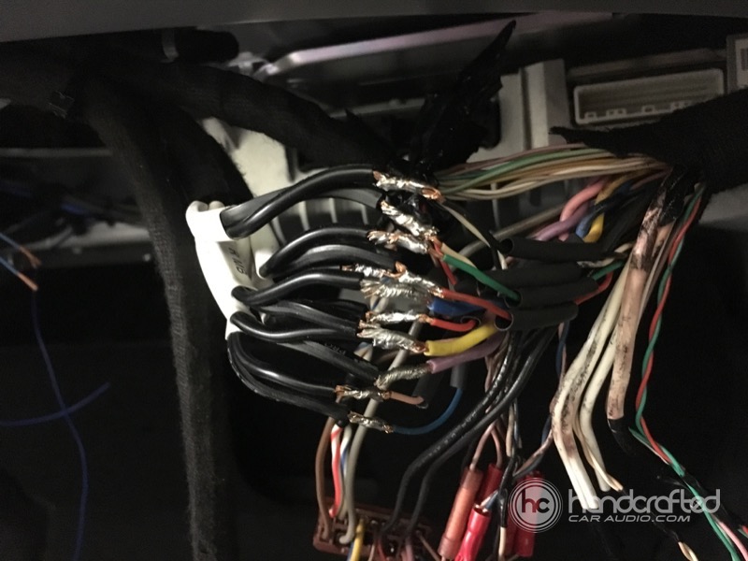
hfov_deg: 61.7
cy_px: 280
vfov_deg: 48.2
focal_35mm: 29
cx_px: 374
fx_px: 627
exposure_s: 1/15
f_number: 2.2
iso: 1000
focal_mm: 4.15
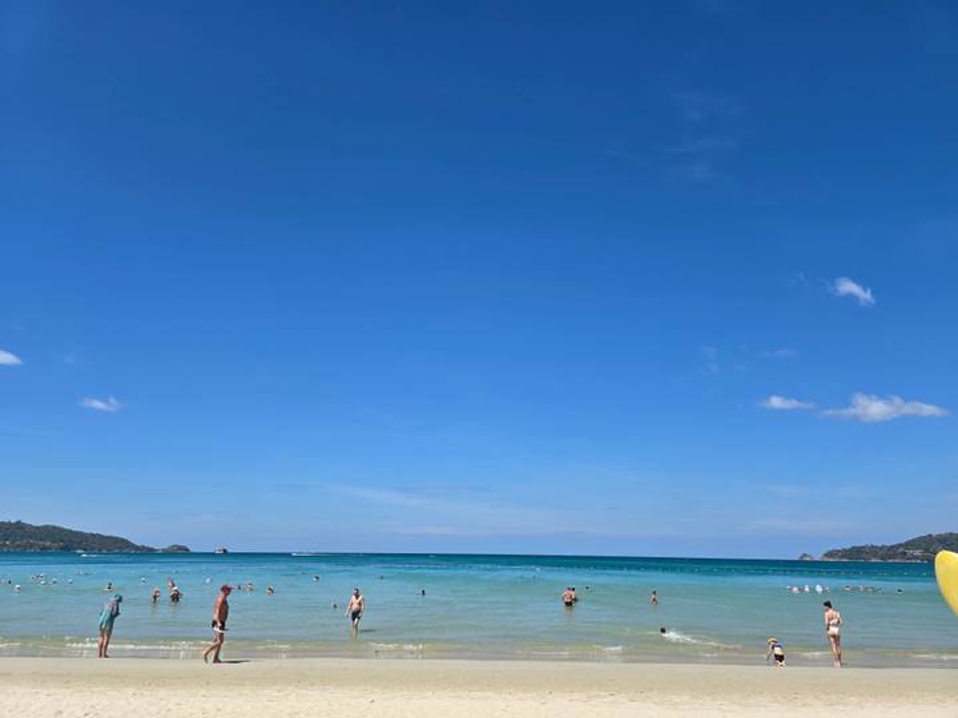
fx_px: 637
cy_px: 359
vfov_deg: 58.9
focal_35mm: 23
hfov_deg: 73.9
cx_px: 479
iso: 12
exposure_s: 1/1304
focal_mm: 6.3
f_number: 1.7
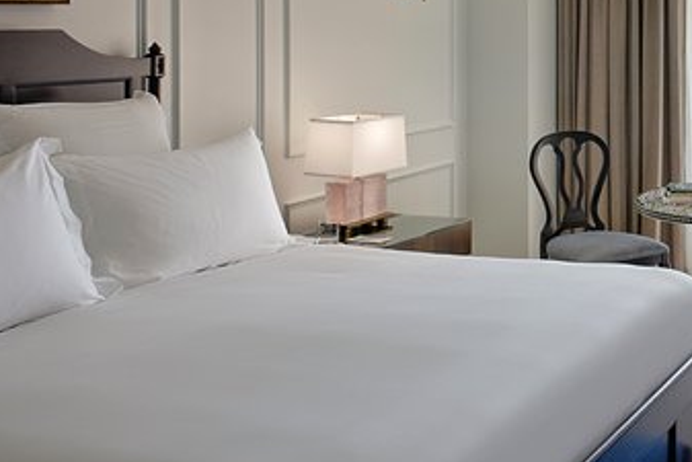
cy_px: 10
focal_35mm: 57
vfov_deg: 22.9
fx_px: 1096
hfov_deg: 31.4
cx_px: 747
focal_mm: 24
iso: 125
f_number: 16
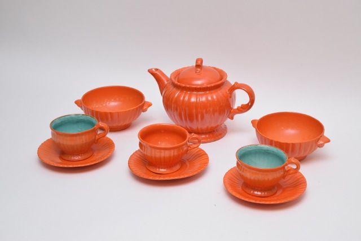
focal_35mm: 82
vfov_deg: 16.6
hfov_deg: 24.6
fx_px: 827
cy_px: 120
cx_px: 180
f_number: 5.6
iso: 1600
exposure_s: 1/125
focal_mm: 55
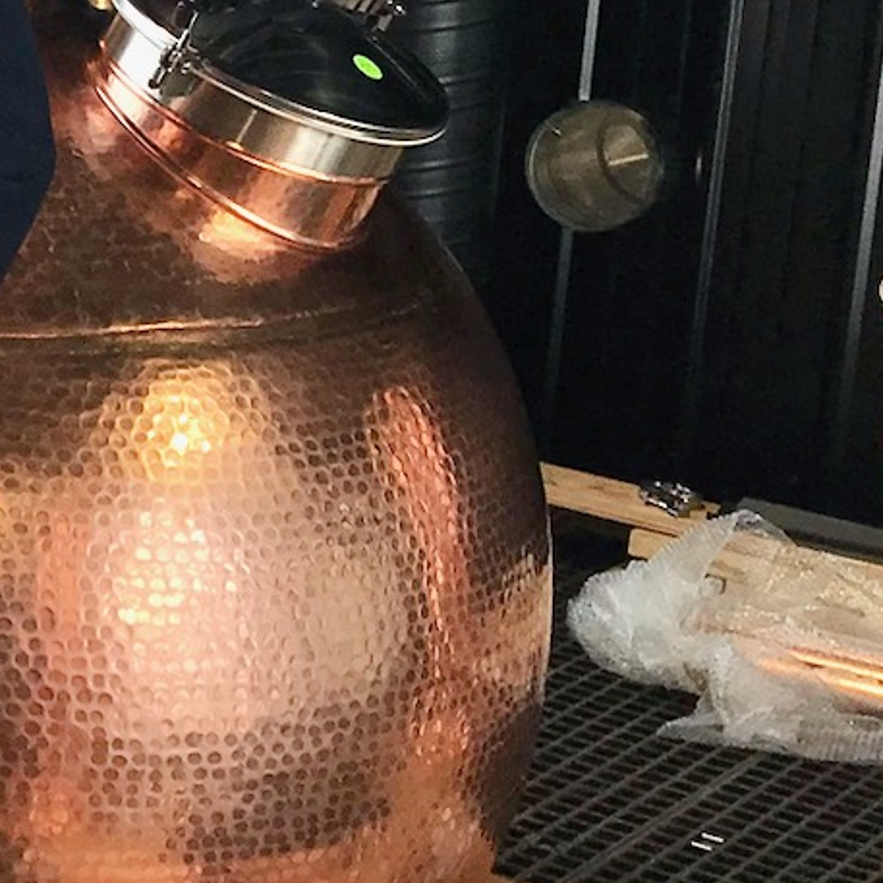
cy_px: 165
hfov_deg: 14.7
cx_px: -728
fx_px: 2973
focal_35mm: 103
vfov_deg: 16.8
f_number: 1.8
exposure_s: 1/248
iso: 20
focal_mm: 3.99
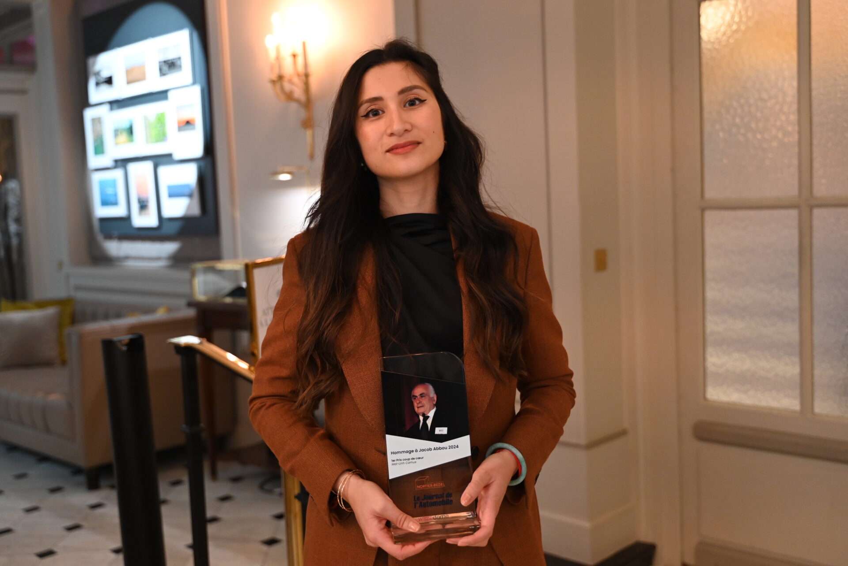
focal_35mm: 38
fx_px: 895
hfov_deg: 50.7
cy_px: 283
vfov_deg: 35.1
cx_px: 424
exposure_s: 1/60
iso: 3200
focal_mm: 38
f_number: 2.8
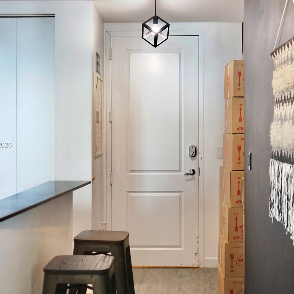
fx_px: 500
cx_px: 149
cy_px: 145
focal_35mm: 52
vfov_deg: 32.8
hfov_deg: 32.8
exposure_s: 1/60
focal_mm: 40
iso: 2000
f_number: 4
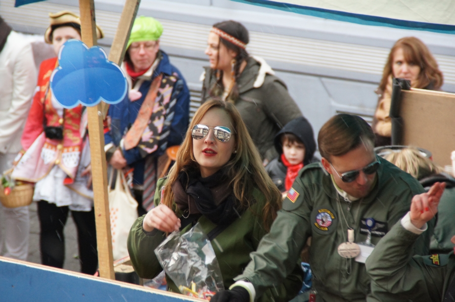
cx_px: 228
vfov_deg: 4.6
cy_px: 151
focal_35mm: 300
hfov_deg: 6.9
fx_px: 3787
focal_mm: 200
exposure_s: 1/50
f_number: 6.3
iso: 1600
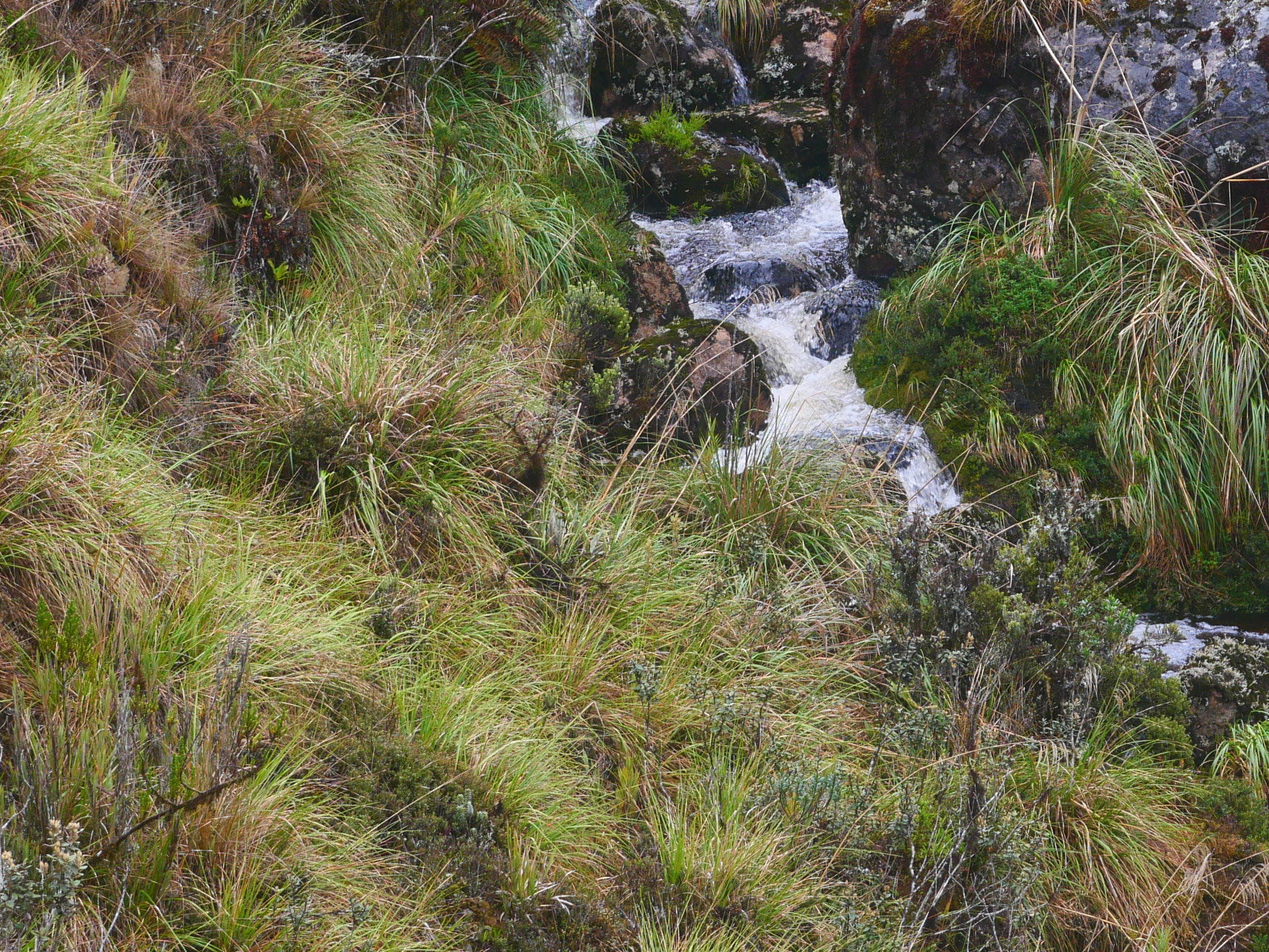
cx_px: 868
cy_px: 246
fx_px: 7149
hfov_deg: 10.1
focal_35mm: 195
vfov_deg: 7.6
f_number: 6.3
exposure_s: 1/200
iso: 200
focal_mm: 42
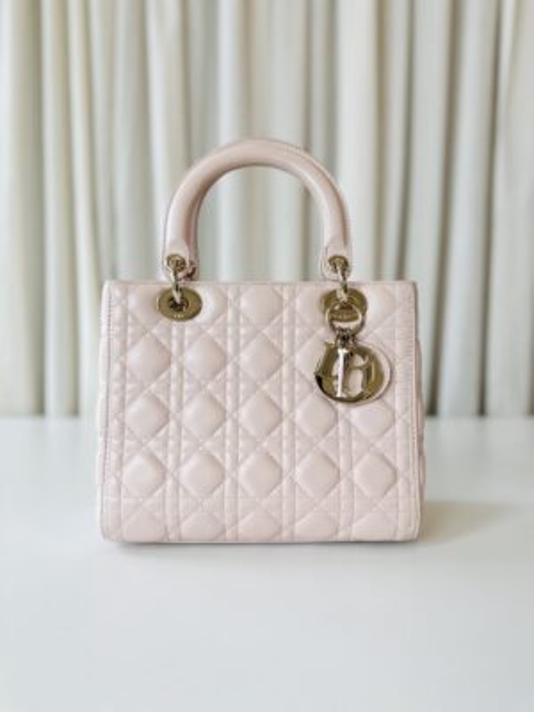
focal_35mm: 24
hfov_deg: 56.8
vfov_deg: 71.6
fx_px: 494
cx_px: 267
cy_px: 356
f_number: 1.78
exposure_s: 1/106
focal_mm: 6.86
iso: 64
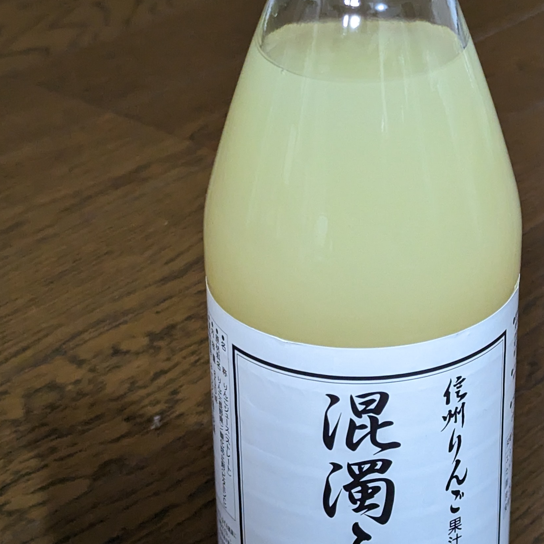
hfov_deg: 16.5
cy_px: 304
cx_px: 428
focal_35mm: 105
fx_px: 1867
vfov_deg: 16.6
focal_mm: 6.81
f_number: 1.85
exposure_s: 1/33.1
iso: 649
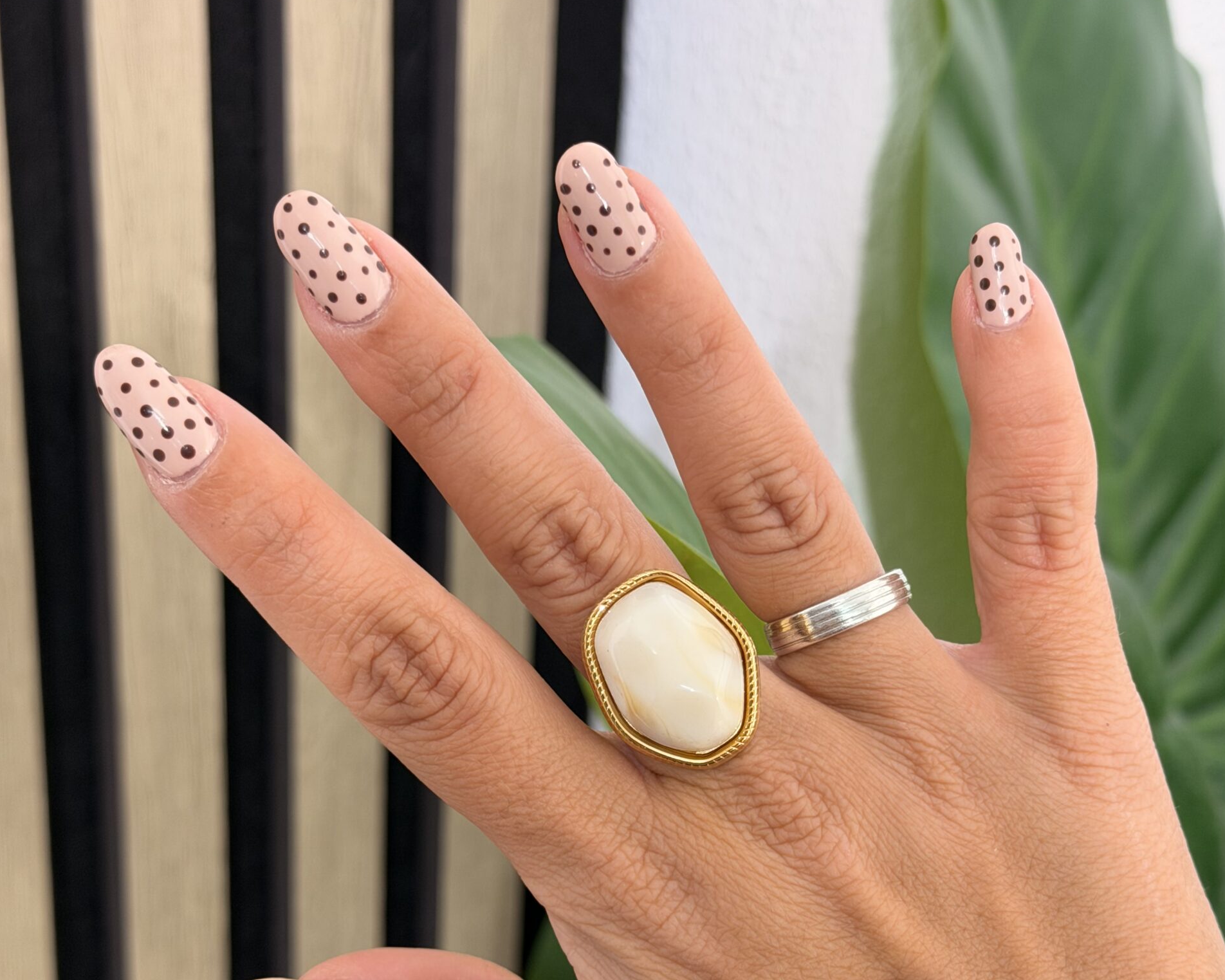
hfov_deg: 30.0
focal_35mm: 63
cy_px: 630
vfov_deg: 24.1
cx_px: 614
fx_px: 2284
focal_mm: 6.76
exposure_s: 1/50
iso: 50
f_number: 1.78
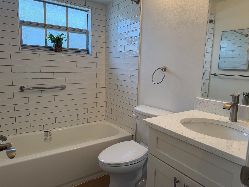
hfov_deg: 71.6
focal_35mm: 24
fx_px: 173
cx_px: 124
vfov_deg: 56.8
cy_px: 94
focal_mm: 6.76
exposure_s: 1/210
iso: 125
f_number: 1.78
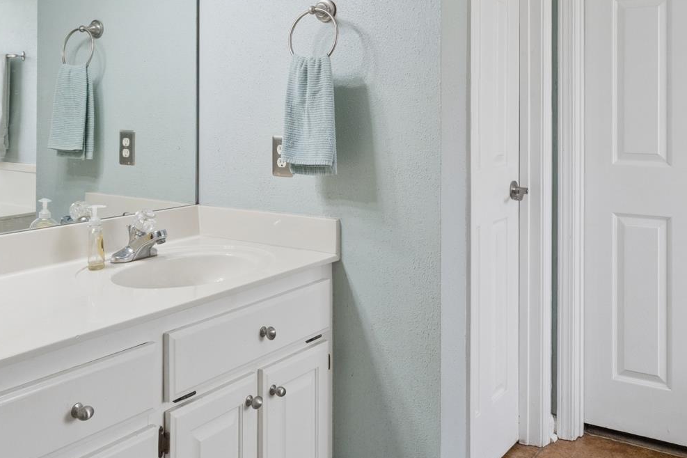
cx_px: 305
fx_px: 725
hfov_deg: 50.6
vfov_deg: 34.2
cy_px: 108
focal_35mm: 38
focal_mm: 10
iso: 500
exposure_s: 1/60
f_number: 7.1
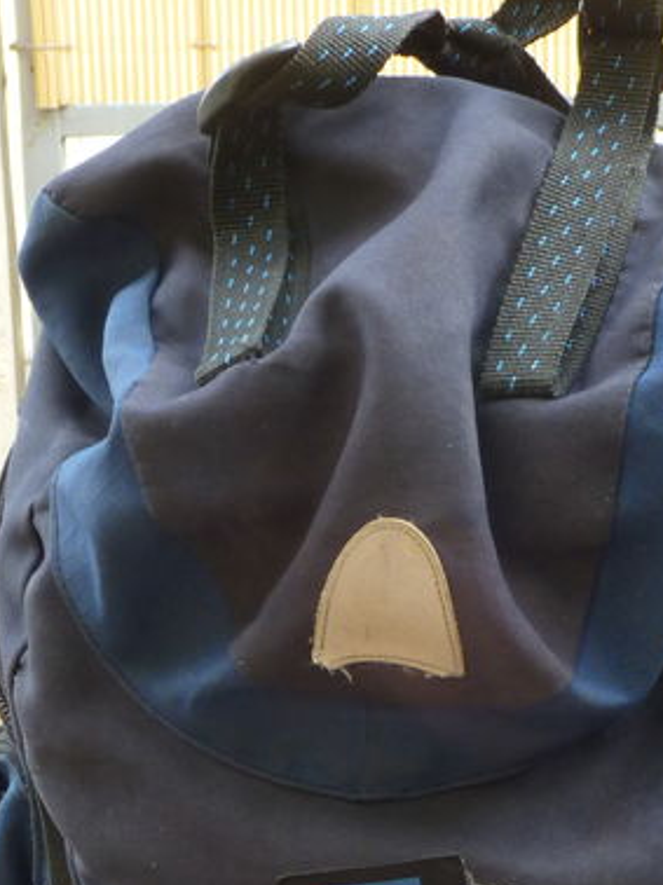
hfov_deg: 15.1
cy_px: 1000
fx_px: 2505
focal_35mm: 98
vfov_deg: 19.1
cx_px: 401
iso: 160
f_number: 3
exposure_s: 1/30
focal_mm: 6.6
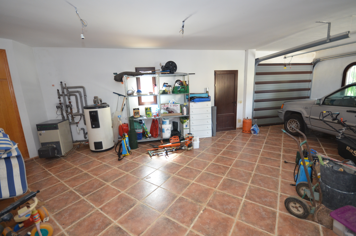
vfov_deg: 77.1
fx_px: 148
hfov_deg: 100.5
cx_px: 178
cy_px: 118
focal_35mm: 15
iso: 900
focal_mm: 10
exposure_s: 1/30
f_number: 4
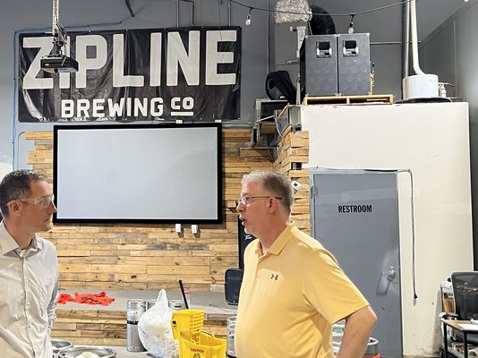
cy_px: 179
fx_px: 621
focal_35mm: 45
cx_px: 139
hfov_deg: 41.2
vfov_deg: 32.2
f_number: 1.5
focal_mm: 5.7
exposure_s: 1/60
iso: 160
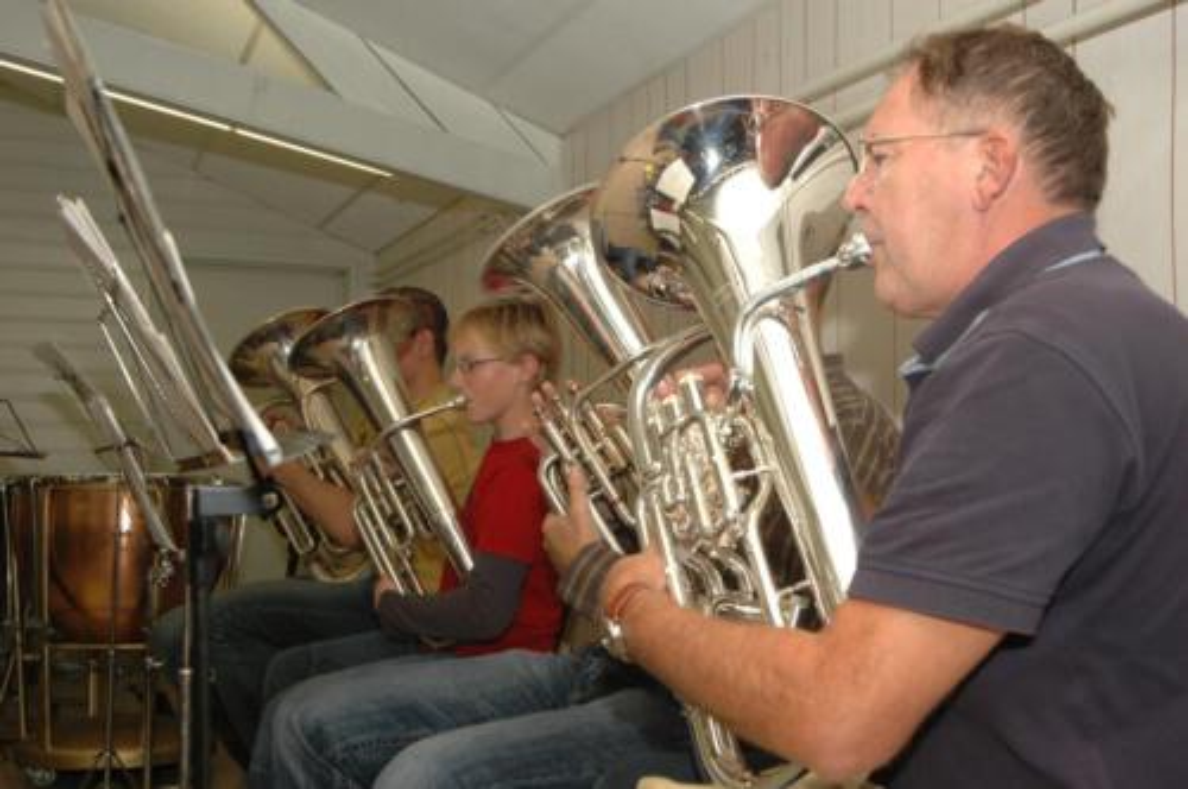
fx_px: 1236
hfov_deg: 51.3
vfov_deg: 35.4
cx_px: 594
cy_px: 394
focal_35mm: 38
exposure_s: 1/80
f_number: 6.3
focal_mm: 25
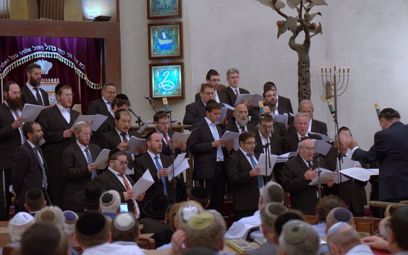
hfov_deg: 18.4
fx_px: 1257
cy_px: 104
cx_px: 215
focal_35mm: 113
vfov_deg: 11.6
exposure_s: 1/125
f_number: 2.8
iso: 1600
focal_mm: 65
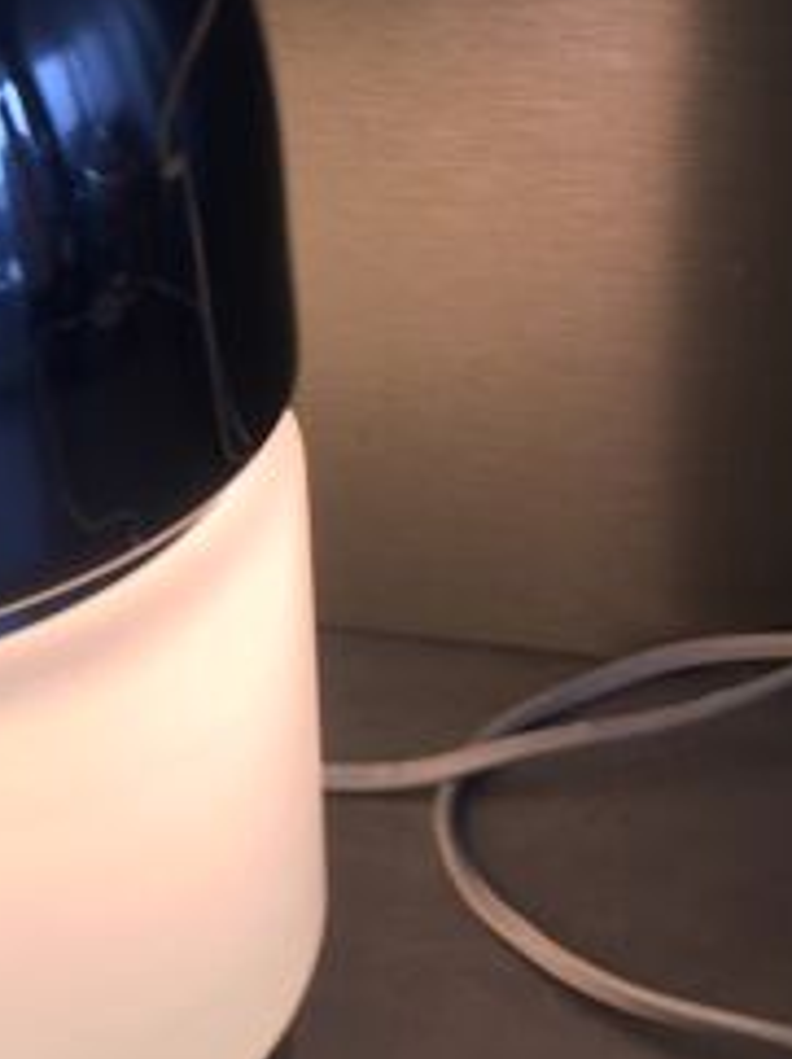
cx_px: -18
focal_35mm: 96
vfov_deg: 20.3
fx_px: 2934
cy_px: 306
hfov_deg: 15.1
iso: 40
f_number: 2.2
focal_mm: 4.15
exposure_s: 1/50
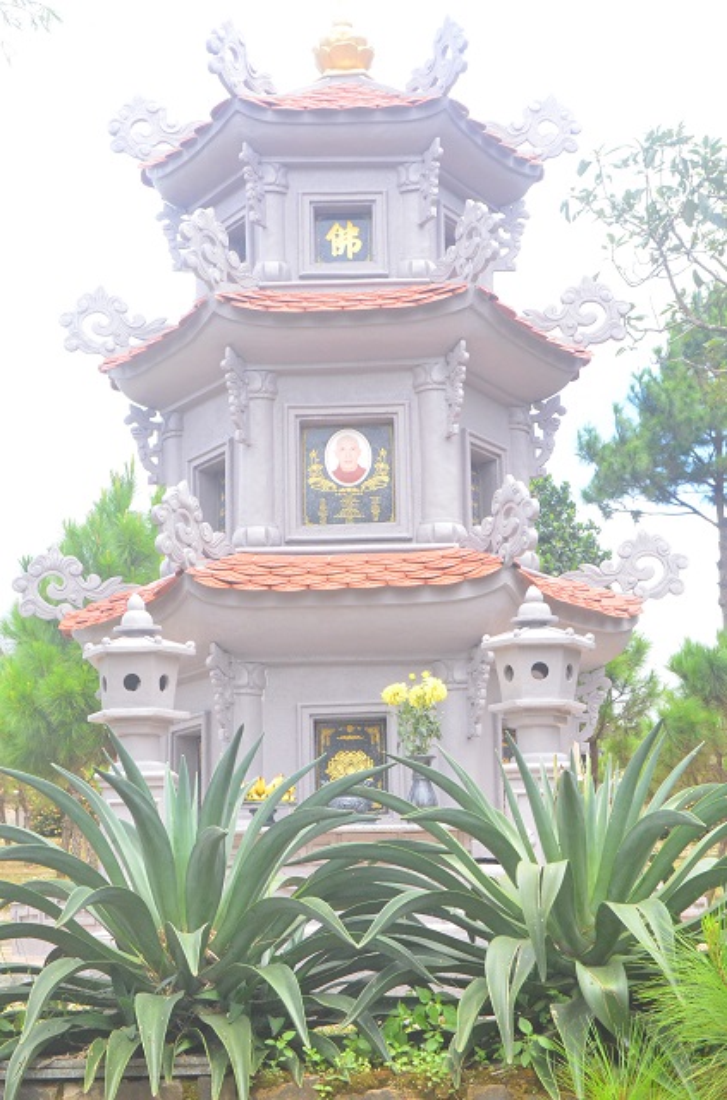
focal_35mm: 66
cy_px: 550
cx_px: 364
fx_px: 2011
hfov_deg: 20.5
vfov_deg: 30.6
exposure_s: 1/640
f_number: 13
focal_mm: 44
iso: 3200
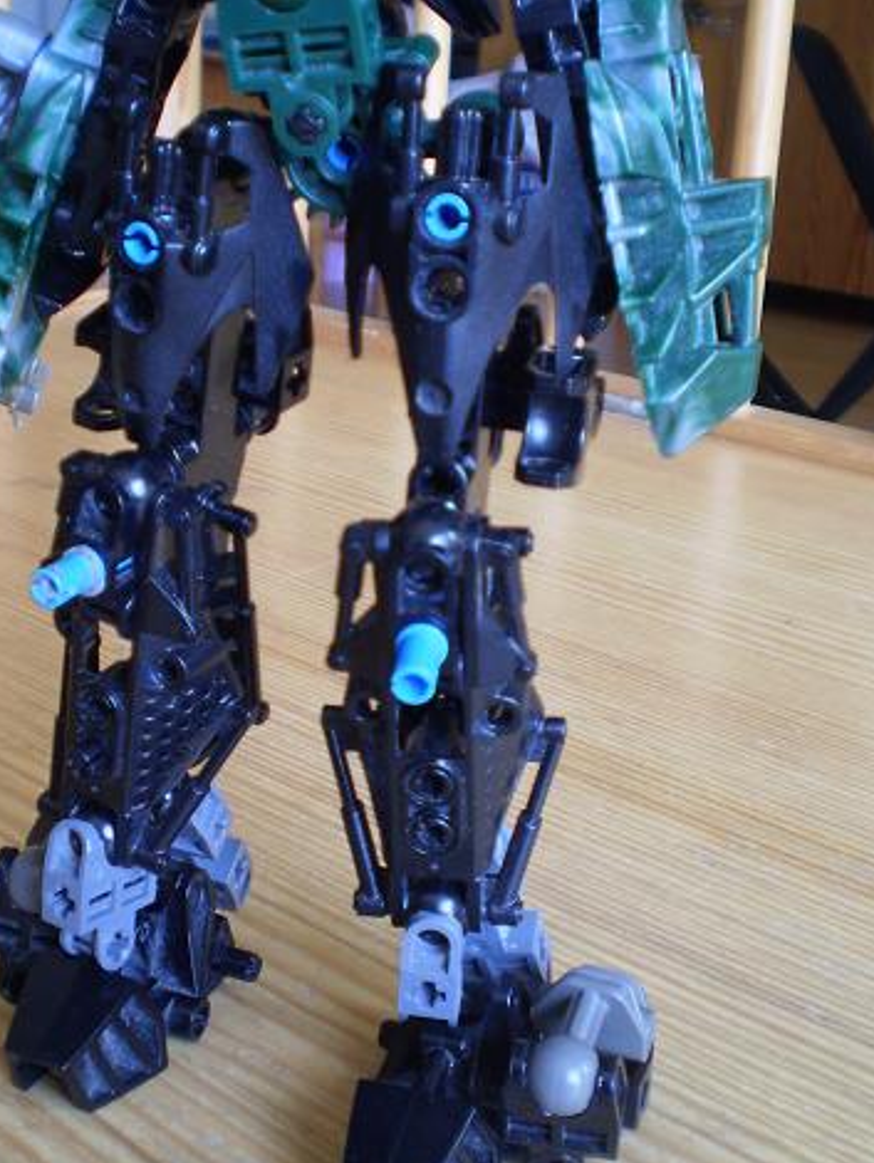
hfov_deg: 29.0
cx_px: 342
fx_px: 1682
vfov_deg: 38.1
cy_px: 528
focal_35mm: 50
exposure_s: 1/15
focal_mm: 6.3
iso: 125
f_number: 3.1
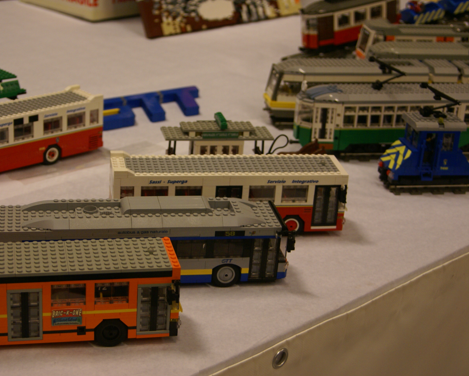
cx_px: 186
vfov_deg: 25.6
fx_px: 827
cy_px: 187
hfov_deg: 31.6
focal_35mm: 60
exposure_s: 1/40
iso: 400
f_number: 4.5
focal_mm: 35
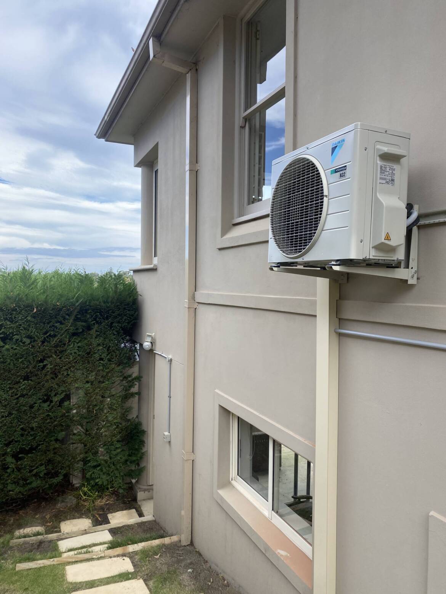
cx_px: 223
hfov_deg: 53.1
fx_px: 447
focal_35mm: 26
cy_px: 297
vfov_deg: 67.3
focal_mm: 4.25
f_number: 1.8
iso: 32
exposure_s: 1/733
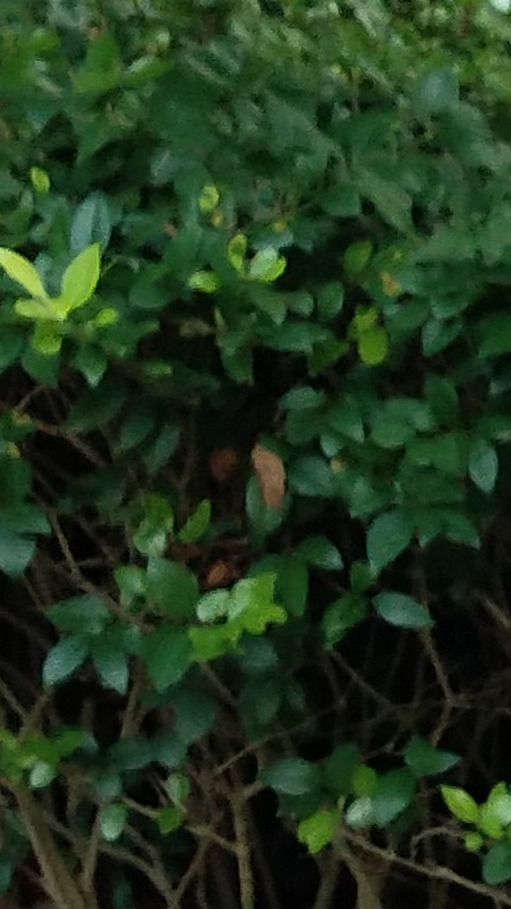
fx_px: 4919
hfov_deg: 5.8
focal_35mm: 204
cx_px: 1014
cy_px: 809
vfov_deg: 10.5
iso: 160
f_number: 2.2
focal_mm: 3.69
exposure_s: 1/50
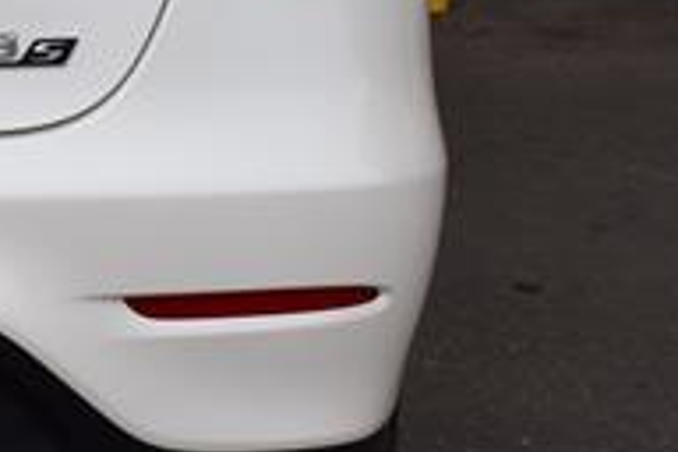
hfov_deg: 13.1
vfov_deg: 9.5
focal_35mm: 144
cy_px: 58
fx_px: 2713
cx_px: -466
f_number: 9
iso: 400
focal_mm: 23
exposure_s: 1/160
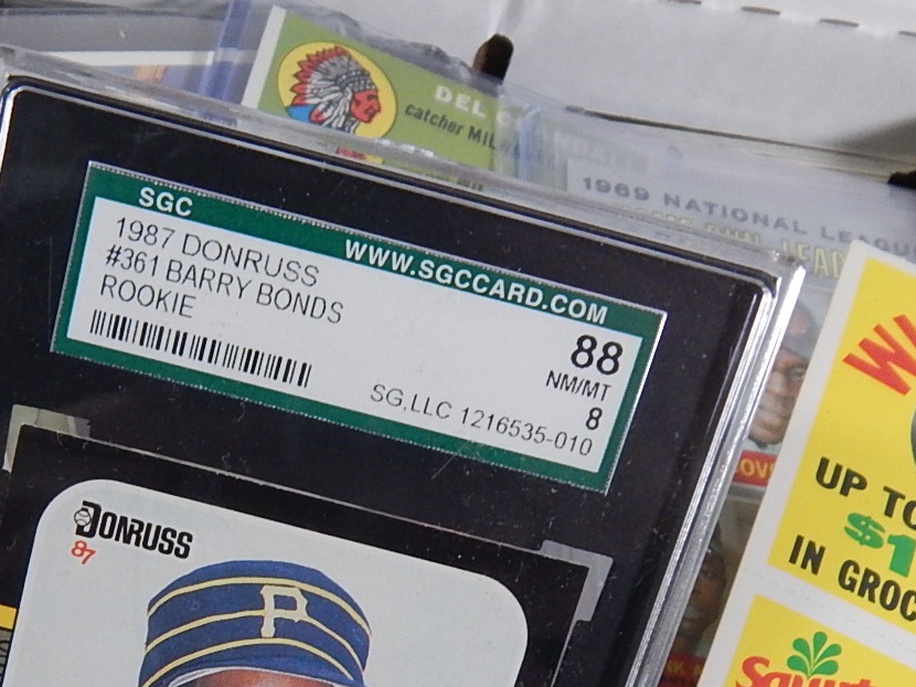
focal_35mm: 54
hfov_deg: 34.7
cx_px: 215
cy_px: 645
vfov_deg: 26.0
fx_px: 1429
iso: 400
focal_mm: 5.1
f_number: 3.2
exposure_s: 1/100
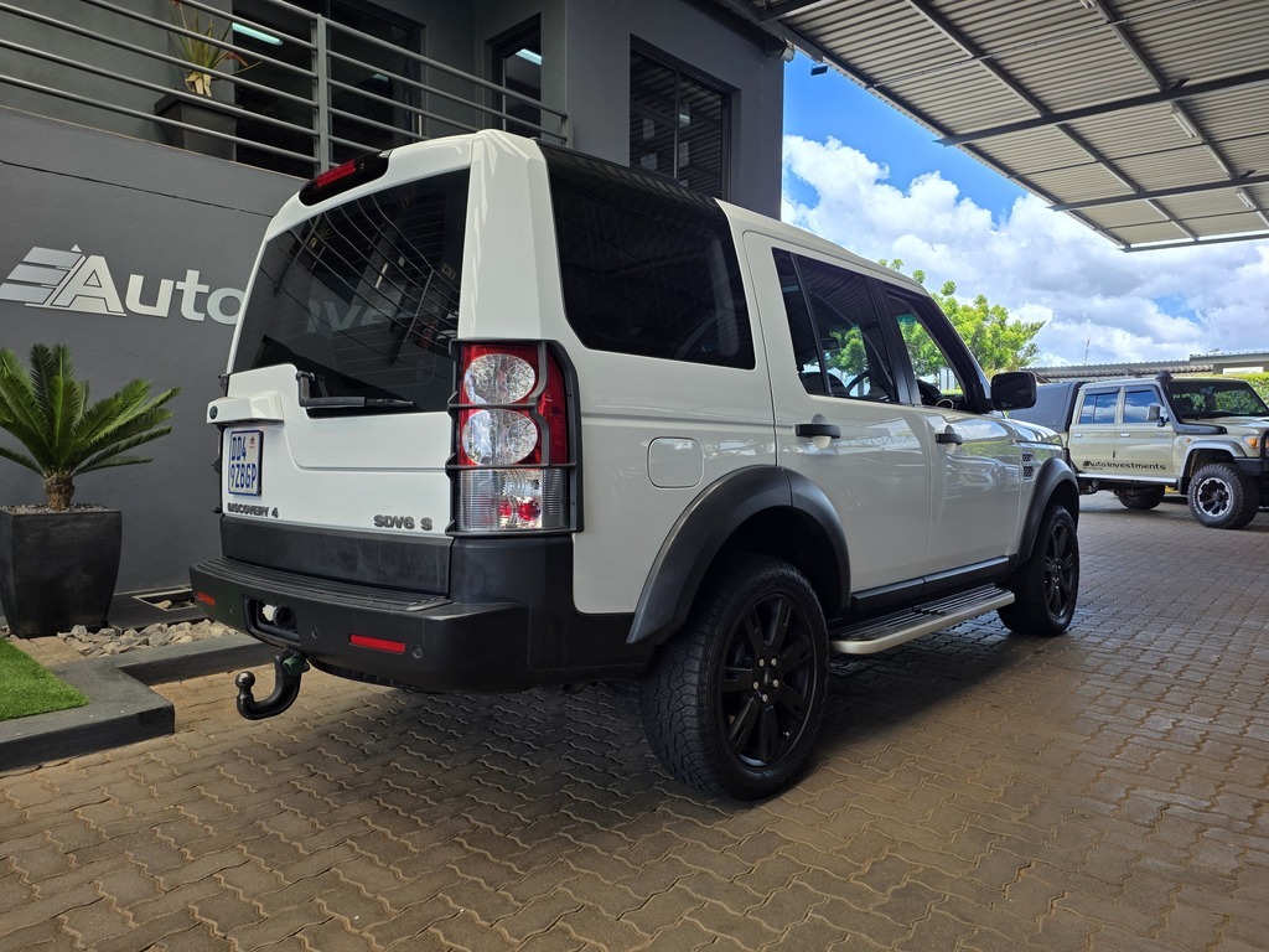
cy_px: 476
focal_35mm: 23
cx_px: 634
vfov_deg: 58.9
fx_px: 843
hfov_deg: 73.9
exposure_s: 1/1372
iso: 80
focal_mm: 6.25
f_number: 1.7
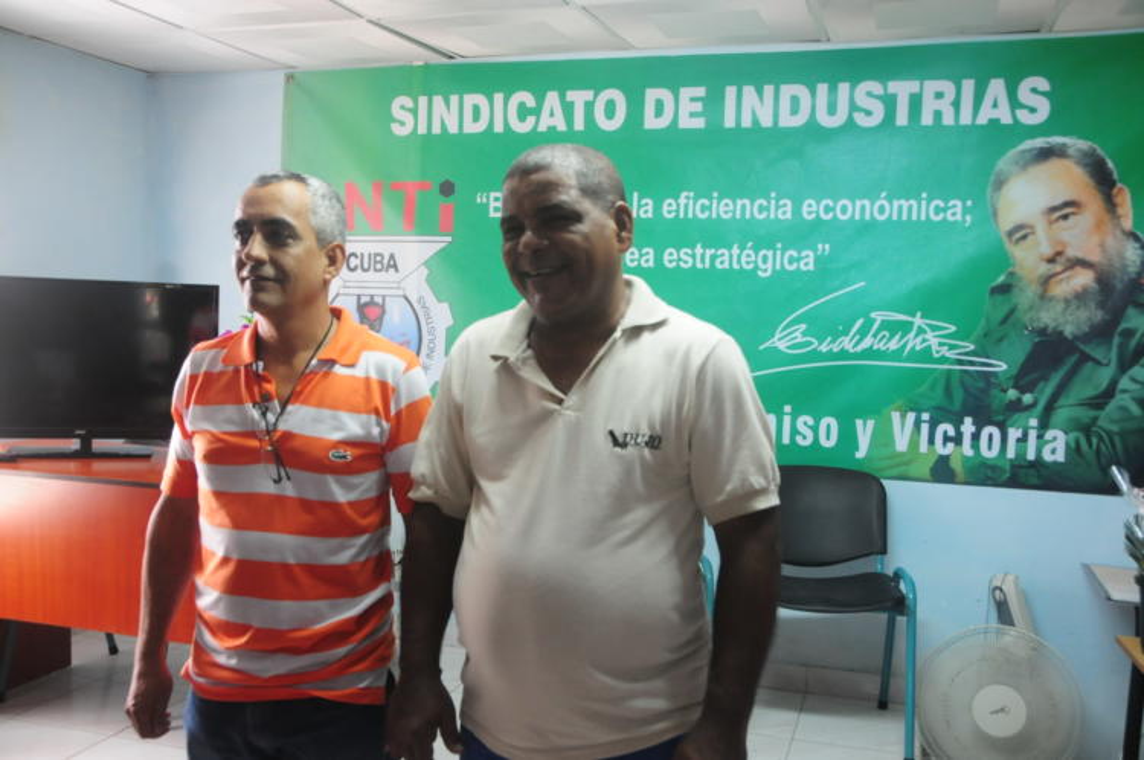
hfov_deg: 57.3
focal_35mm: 33
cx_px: 572
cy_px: 380
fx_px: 1047
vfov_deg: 39.9
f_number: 5
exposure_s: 1/50
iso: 1250
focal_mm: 22
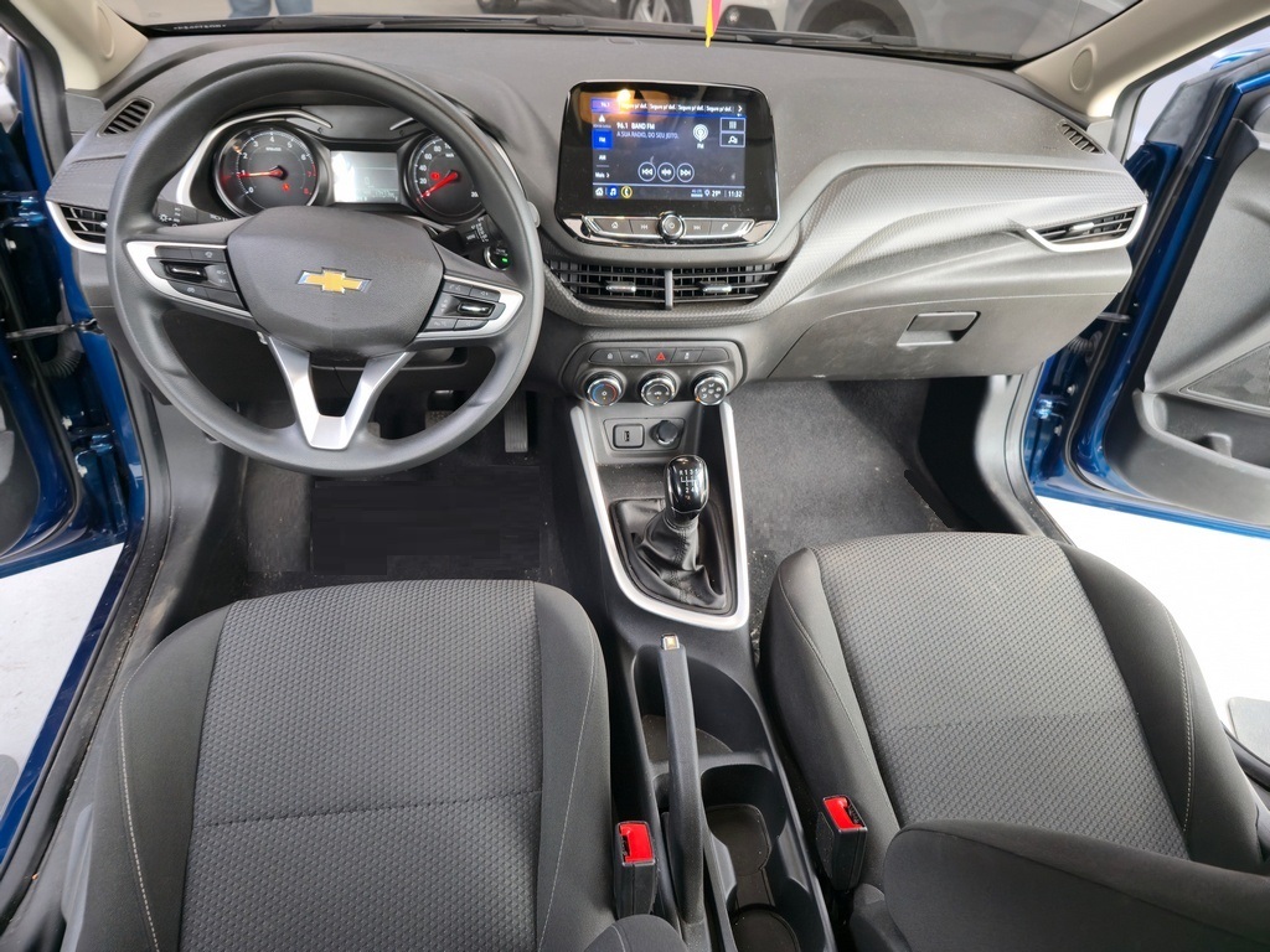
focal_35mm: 23
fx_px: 844
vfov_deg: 58.9
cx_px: 635
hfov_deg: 73.9
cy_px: 476
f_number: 1.7
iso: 100
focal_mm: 6.3
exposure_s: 1/60
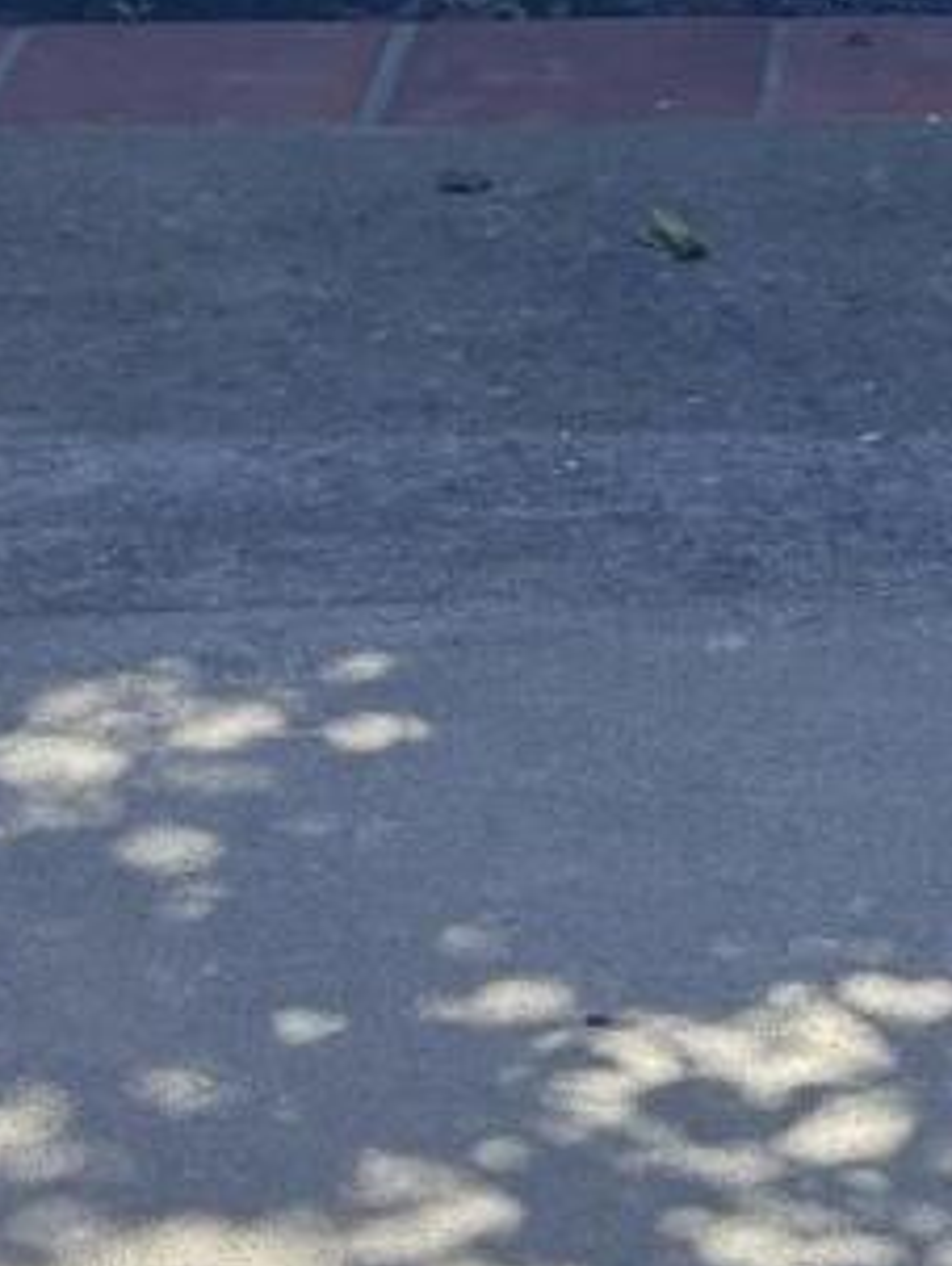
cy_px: -1736
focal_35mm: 172
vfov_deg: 10.1
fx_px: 6298
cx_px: 1686
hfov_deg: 8.3
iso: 50
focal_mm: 5.96
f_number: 1.6
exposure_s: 1/1205
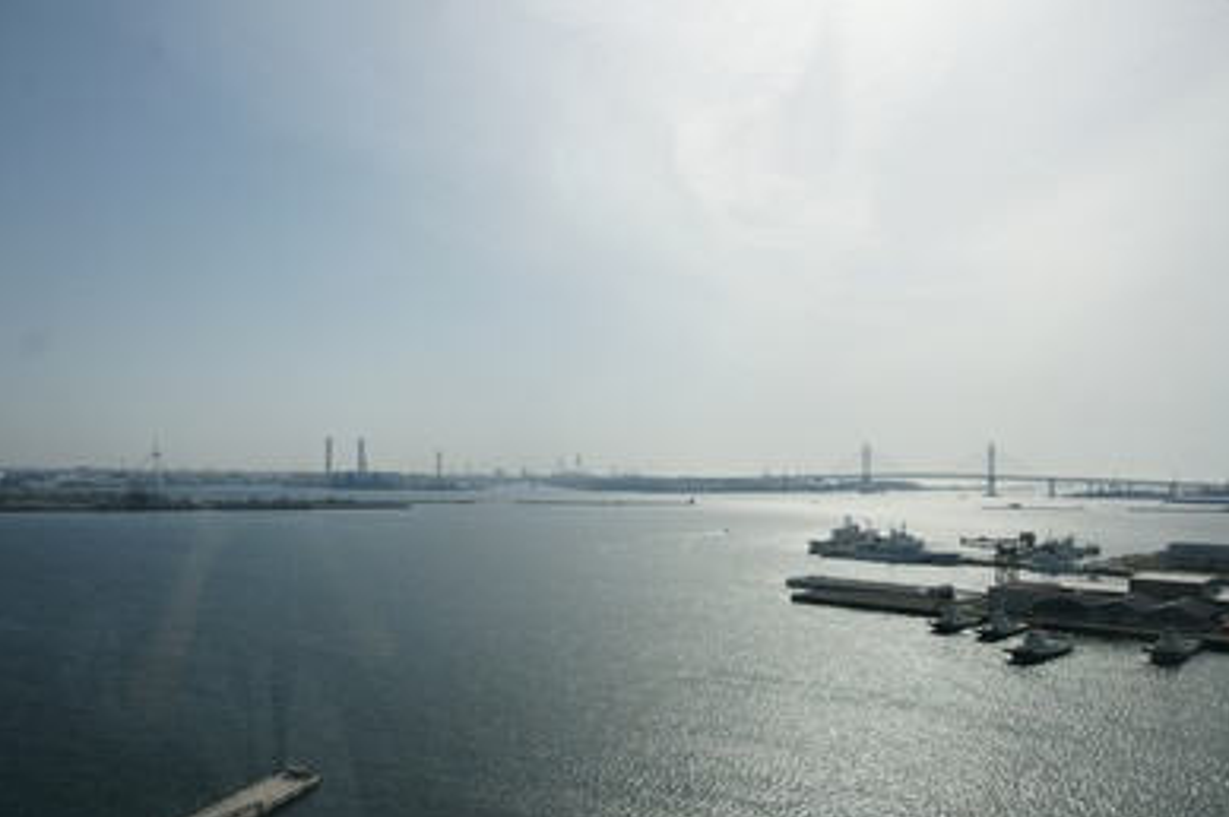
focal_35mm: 26
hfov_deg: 69.3
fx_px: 887
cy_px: 439
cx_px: 659
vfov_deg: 49.4
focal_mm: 16
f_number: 9
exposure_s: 1/1250
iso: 200
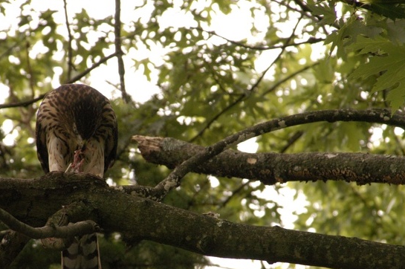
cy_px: 190
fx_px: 7349
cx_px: 149
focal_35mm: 654
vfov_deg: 2.1
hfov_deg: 3.2
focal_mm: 300
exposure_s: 1/160
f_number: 9
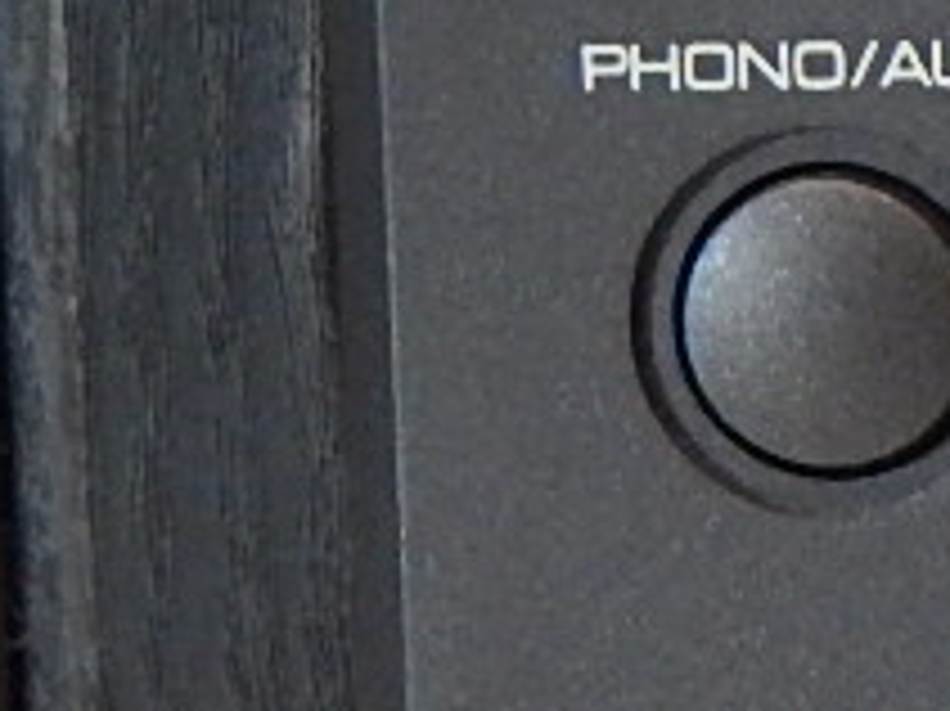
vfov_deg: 4.6
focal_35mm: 326
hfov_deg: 5.7
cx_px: 2818
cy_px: 454
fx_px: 8942
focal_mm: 7.7
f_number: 3.6
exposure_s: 1/30
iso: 400
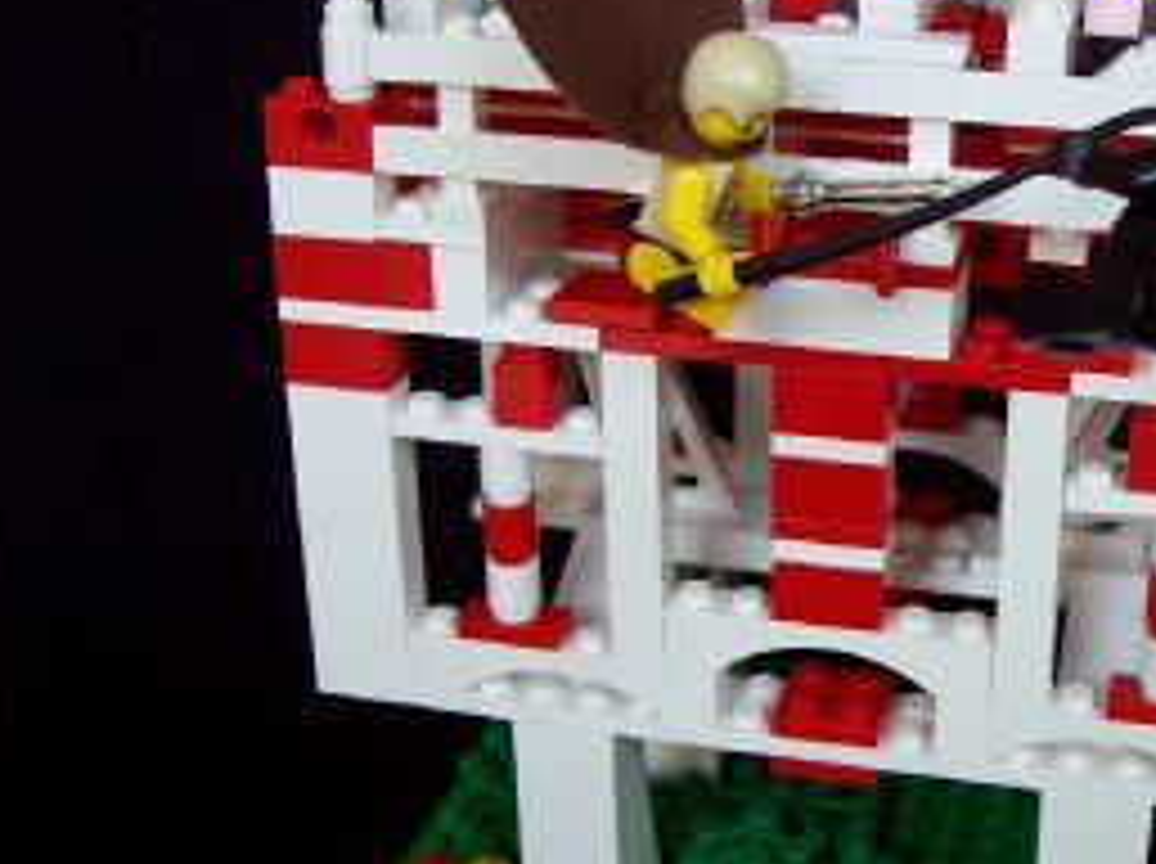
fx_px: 1868
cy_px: 353
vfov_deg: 26.0
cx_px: 841
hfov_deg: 33.8
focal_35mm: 56
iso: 80
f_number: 2.7
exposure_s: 1/39.1
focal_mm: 6
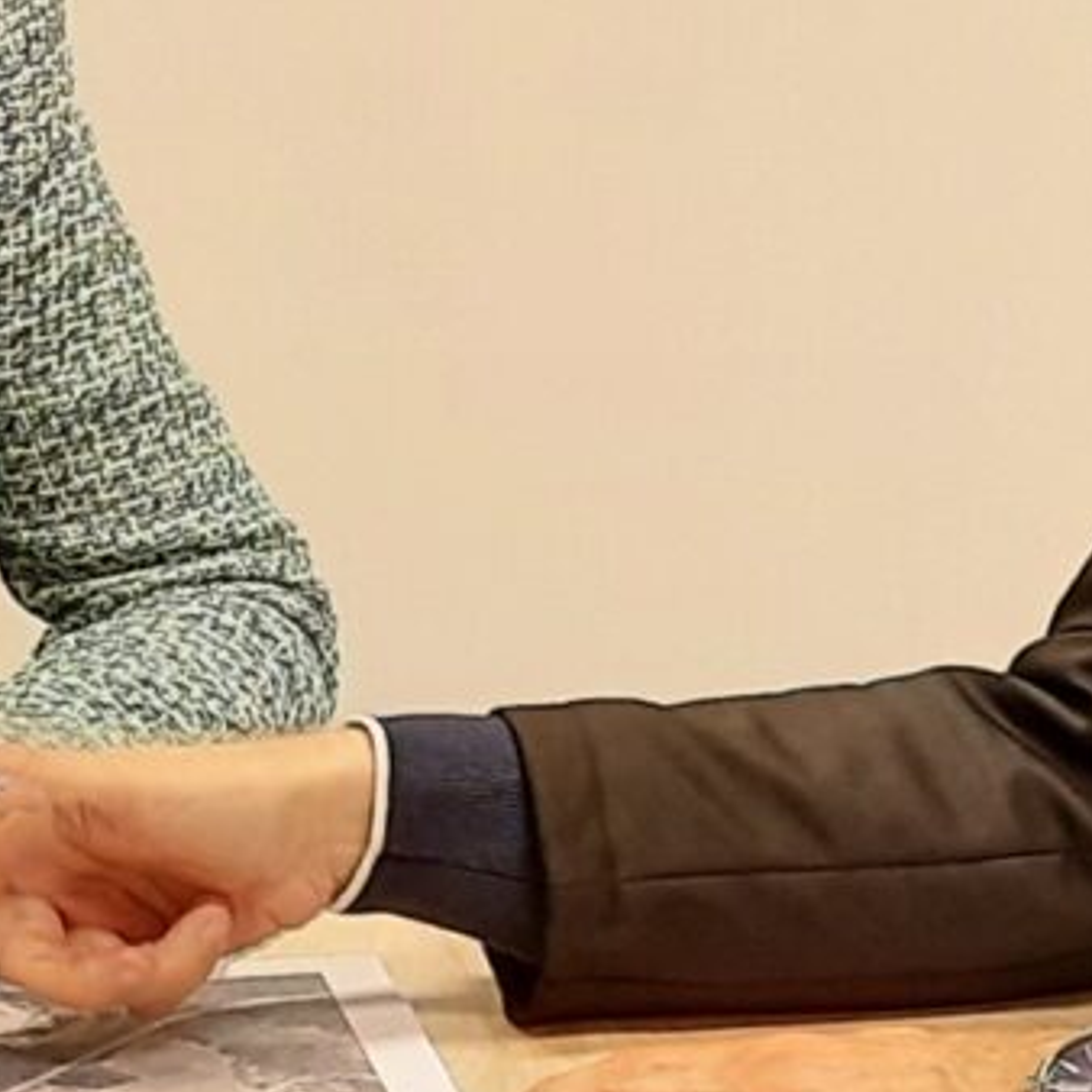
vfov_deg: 10.0
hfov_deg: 10.0
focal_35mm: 174
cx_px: 388
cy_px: 1128
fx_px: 6210
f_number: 1.7
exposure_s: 1/50
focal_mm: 3.92
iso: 100
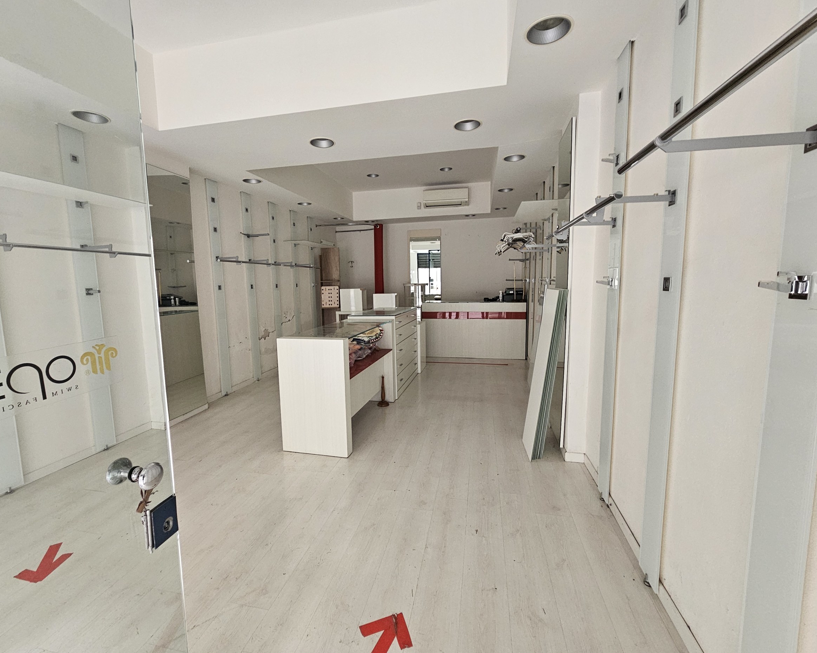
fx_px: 339
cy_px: 319
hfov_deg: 100.7
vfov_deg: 88.0
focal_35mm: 14
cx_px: 394
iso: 400
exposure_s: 1/50
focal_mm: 2.2
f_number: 2.2
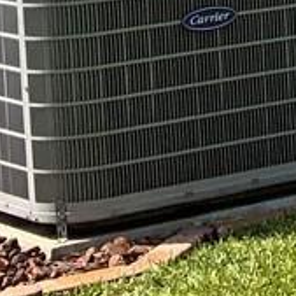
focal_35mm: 243
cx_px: 1018
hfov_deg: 6.3
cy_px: -242
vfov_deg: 7.0
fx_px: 2351
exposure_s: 1/2141
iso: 16
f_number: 1.8
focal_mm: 3
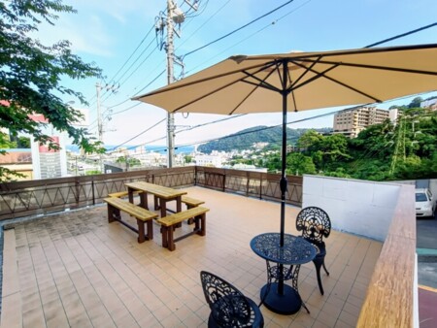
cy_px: 164
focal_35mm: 16
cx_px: 218
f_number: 2.2
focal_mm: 1.68
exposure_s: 1/100
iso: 64
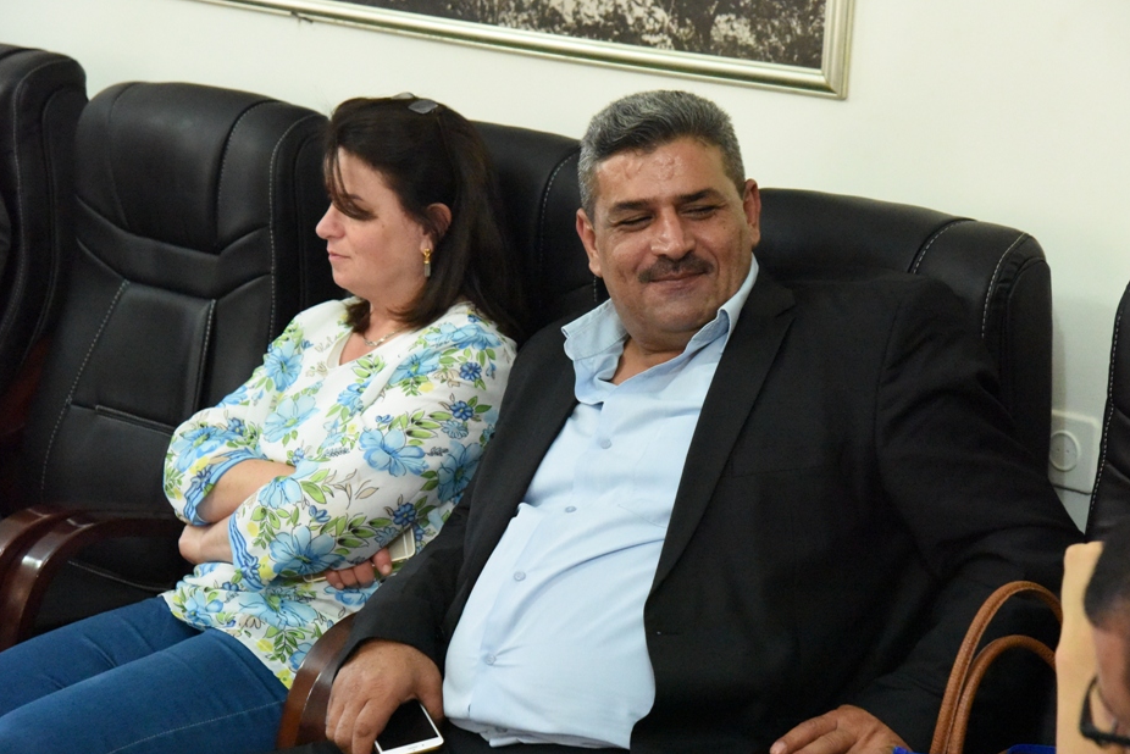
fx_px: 2951
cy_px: 400
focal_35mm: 94
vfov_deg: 14.6
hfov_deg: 21.7
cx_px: 580
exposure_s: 1/125
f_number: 5.6
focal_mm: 85
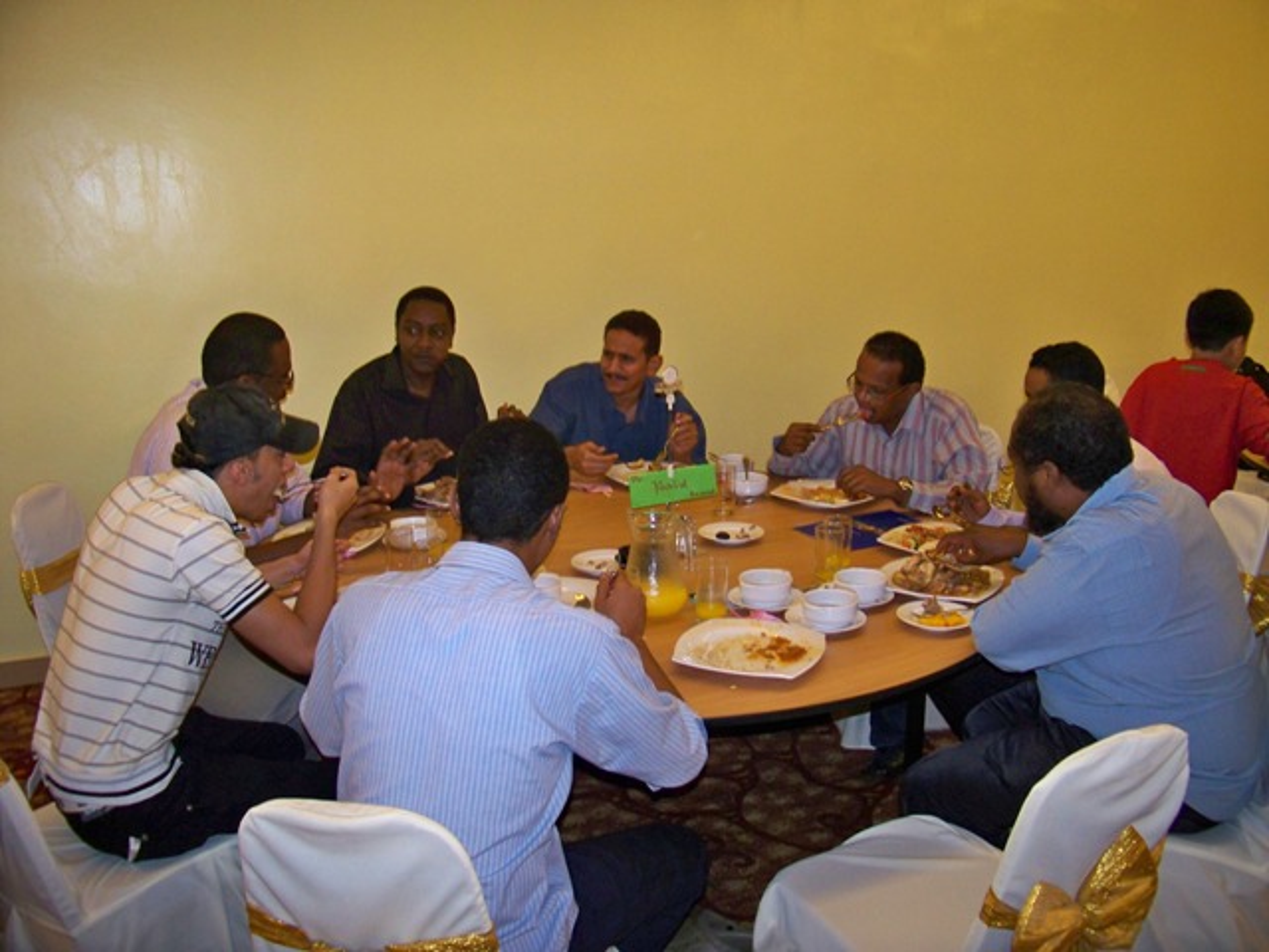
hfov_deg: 55.4
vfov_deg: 42.9
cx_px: 634
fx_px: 1210
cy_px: 476
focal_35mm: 33
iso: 200
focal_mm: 5.85
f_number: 2.8
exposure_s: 1/30
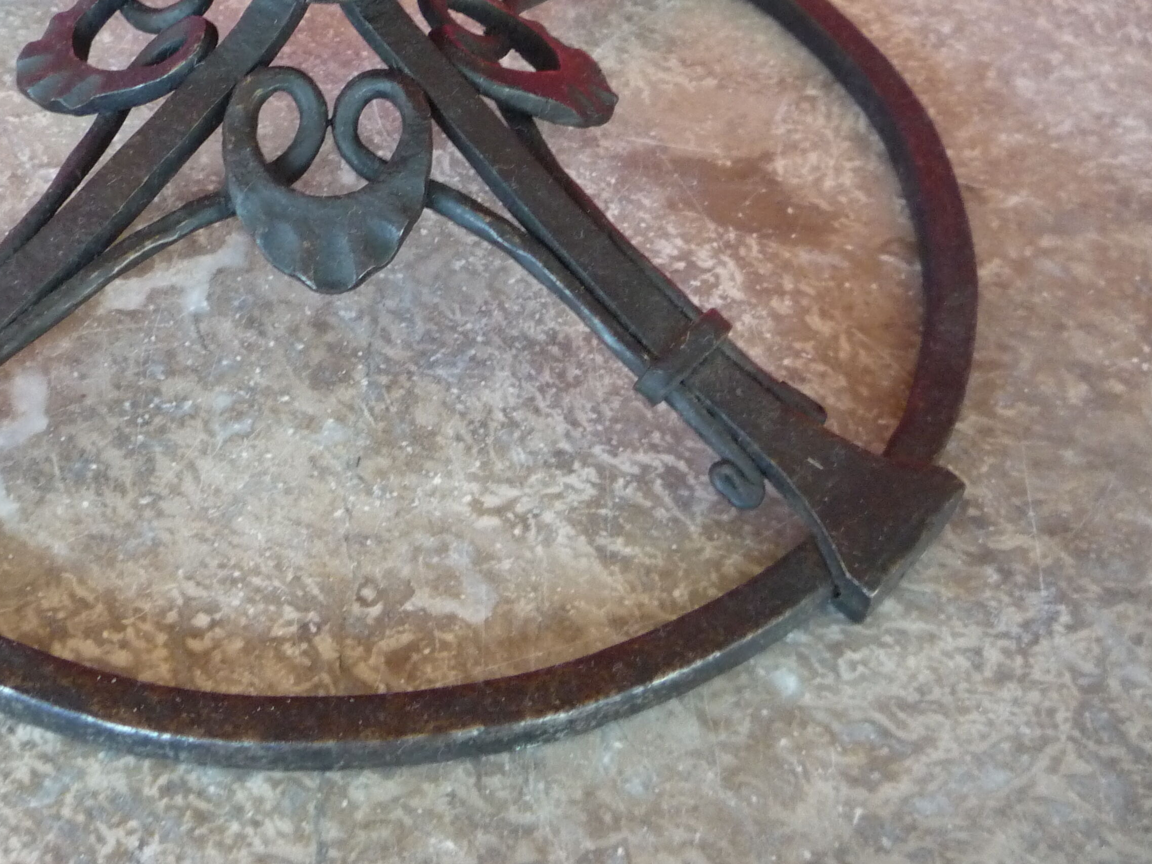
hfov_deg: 39.0
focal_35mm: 48
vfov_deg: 30.0
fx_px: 1597
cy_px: 275
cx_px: 340
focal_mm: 5.2
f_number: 3.3
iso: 320
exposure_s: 1/30
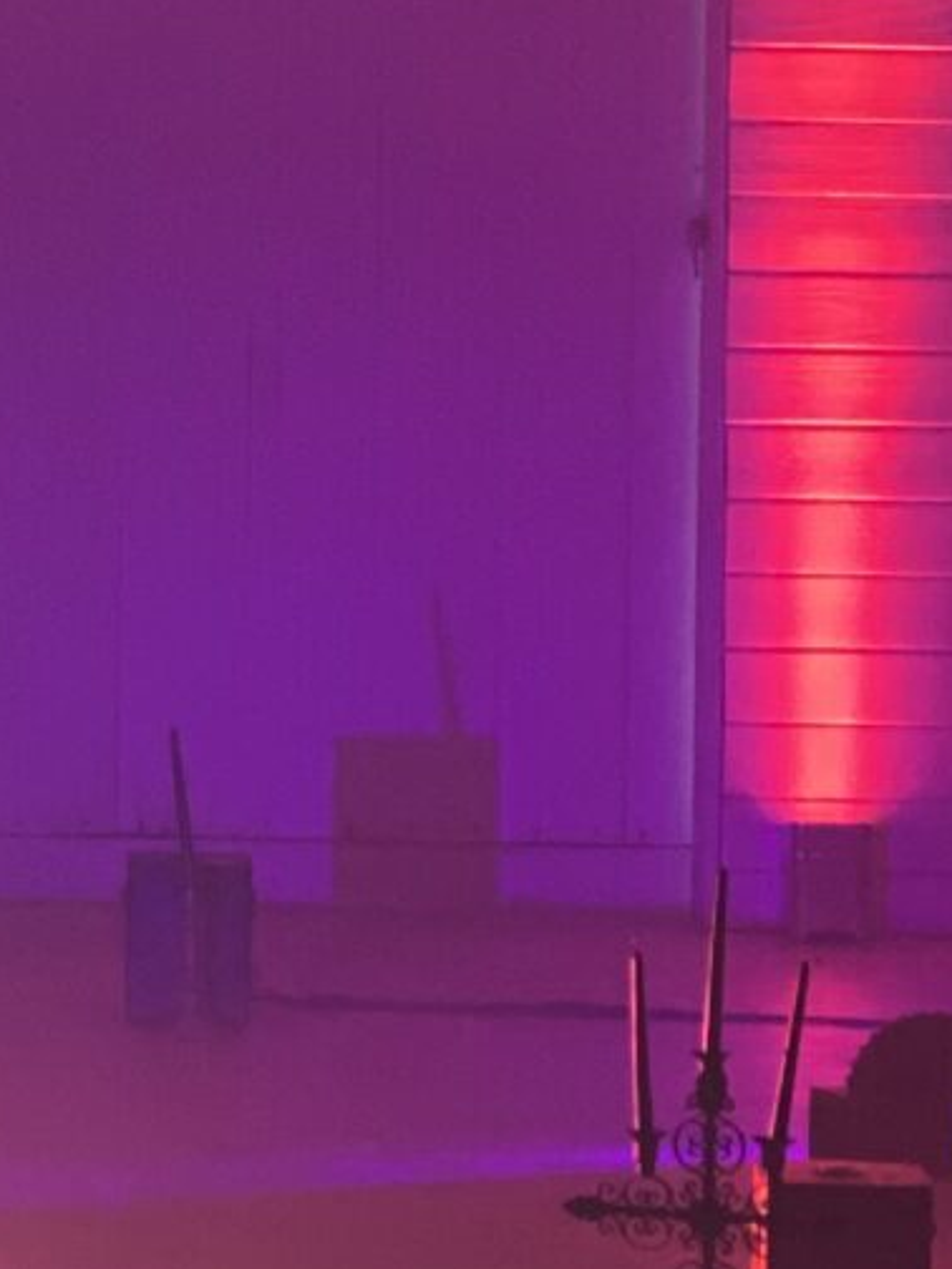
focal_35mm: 264
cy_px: 96
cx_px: -433
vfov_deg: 7.5
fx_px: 9681
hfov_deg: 5.6
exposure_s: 1/40
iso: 320
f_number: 2
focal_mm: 6
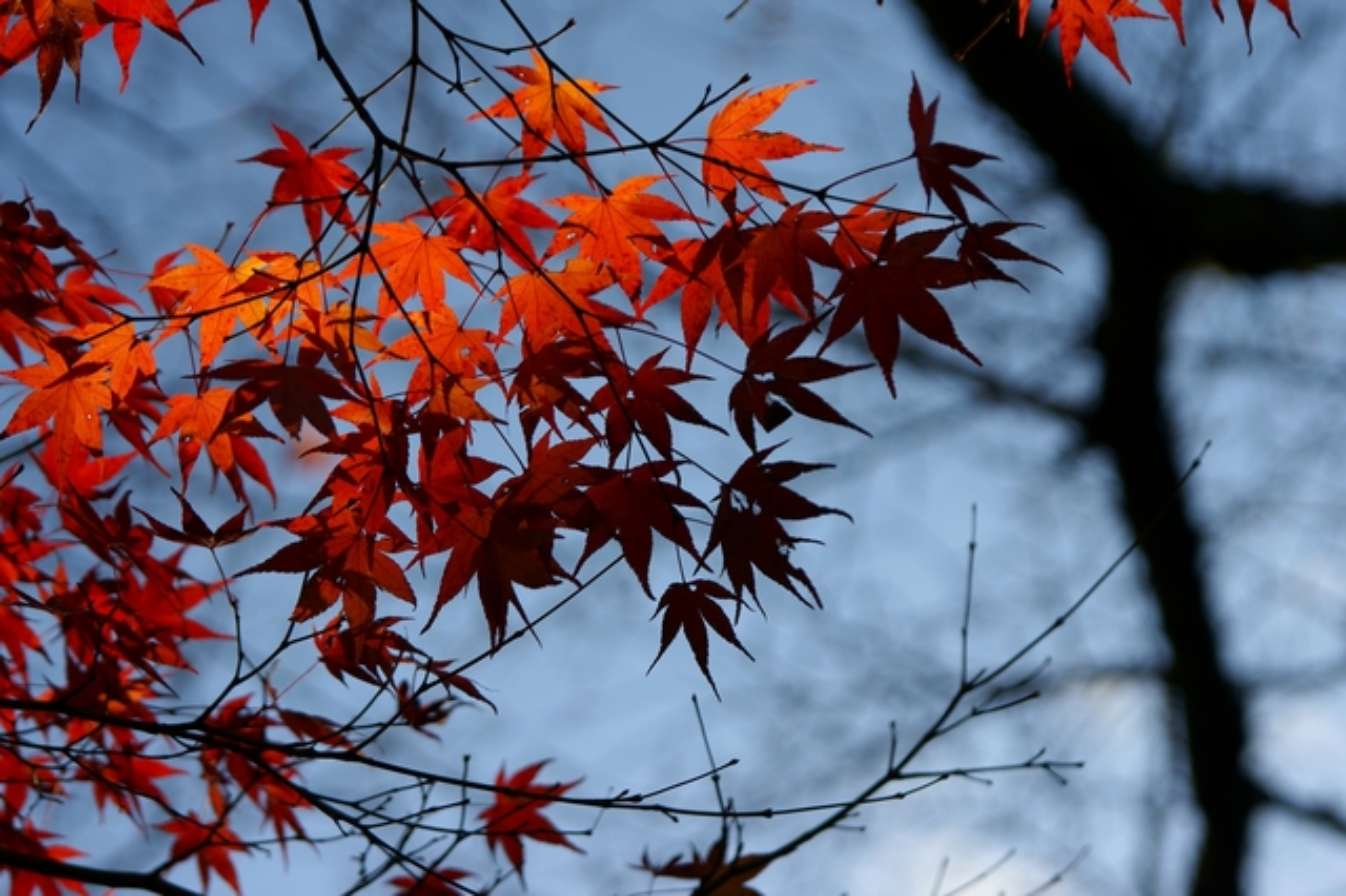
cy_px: 448
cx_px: 673
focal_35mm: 90
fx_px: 3363
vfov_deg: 15.2
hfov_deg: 22.6
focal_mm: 60
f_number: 3.5
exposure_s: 1/640
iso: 100
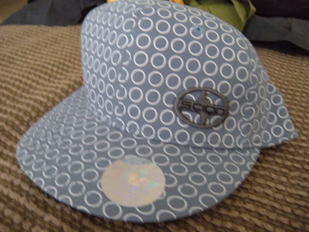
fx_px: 312
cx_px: 154
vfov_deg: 40.7
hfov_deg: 52.6
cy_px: 116
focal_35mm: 35
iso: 590
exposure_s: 1/8.7
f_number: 3.8
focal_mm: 5.9
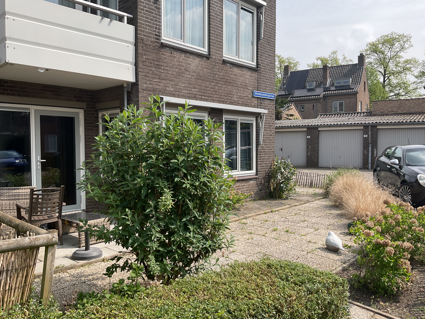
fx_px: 356
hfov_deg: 61.7
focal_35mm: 29
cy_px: 160
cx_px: 212
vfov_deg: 48.2
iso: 16
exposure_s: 1/1451
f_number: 1.8
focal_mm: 3
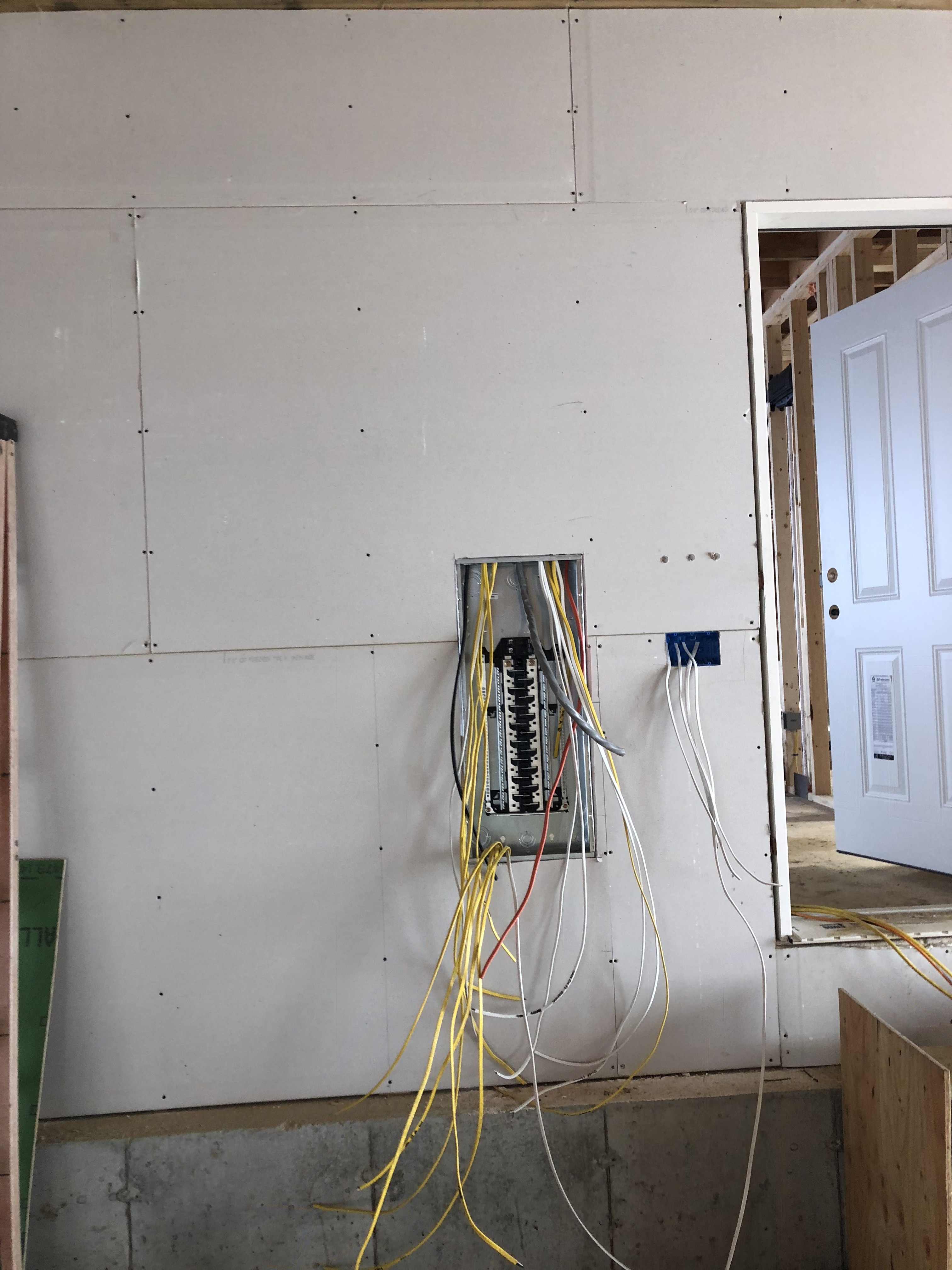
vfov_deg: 63.4
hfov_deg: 49.7
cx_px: 476
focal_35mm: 28
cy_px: 635
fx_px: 1027
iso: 25
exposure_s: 1/30
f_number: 1.8
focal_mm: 3.99
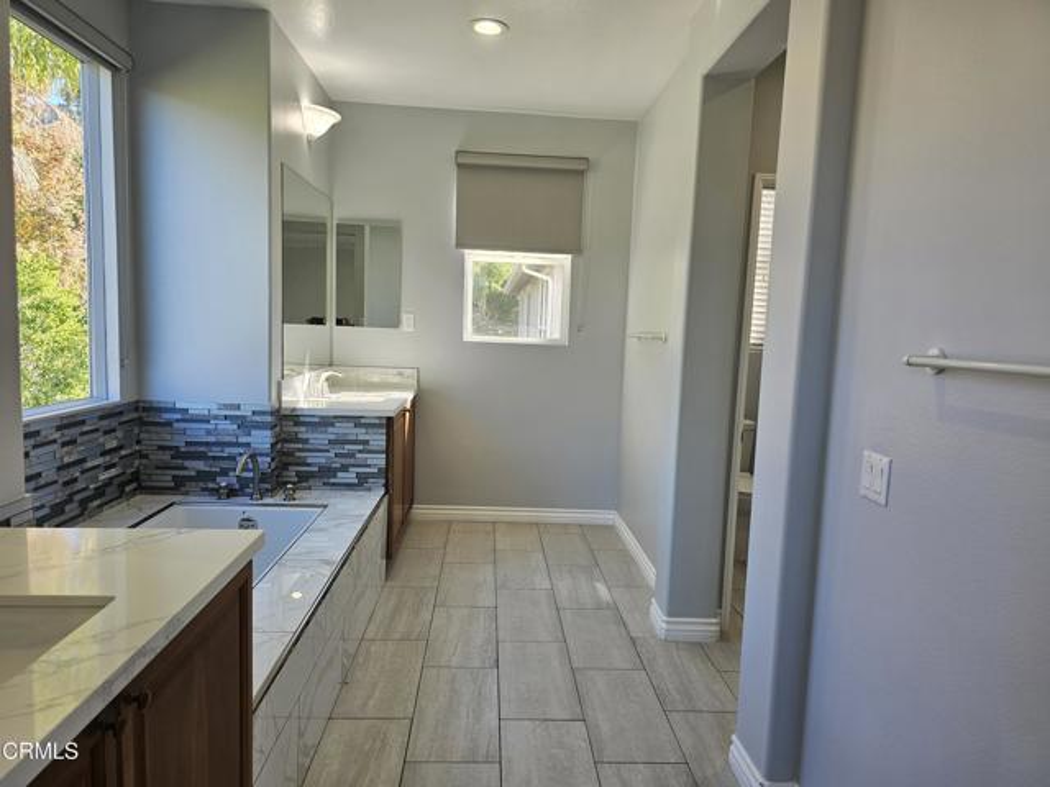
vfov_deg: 58.9
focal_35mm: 23
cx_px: 525
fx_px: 698
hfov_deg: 73.9
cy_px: 394
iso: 40
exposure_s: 1/120
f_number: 1.7
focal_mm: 6.3
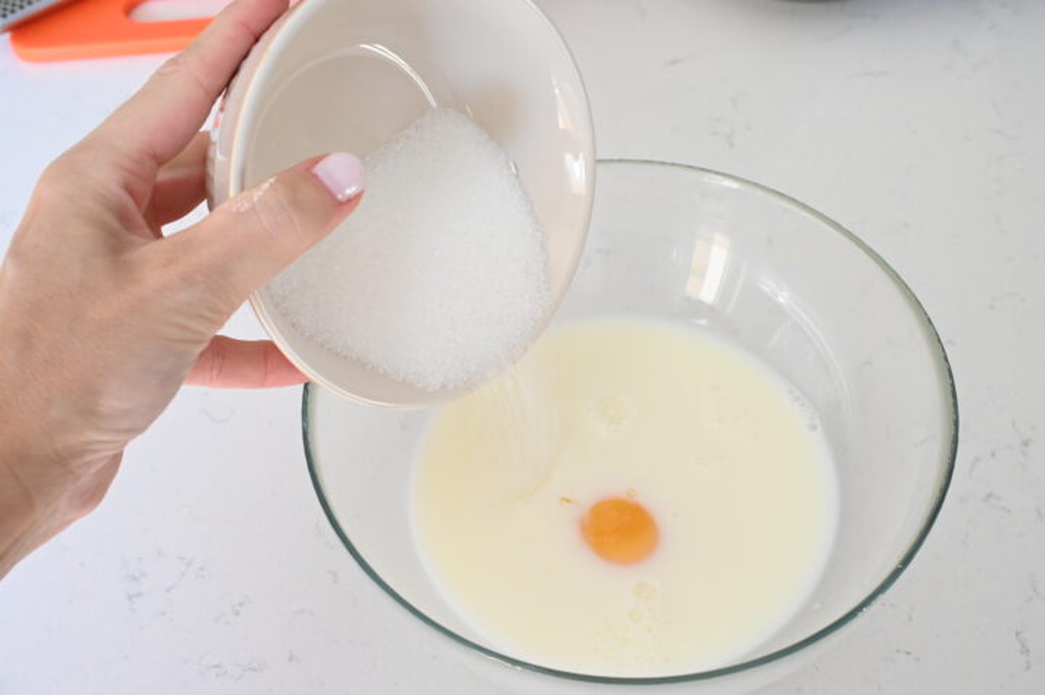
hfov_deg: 49.6
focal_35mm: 39
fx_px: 1131
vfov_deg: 34.2
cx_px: 522
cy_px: 348
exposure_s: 1/50
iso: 1600
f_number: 7.1
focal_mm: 26.5
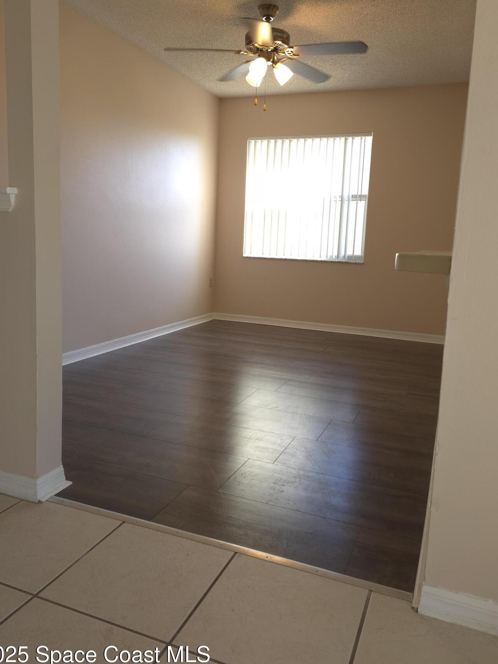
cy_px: 300
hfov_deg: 51.4
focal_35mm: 27
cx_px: 254
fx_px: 518
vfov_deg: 65.2
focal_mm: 6.3
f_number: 1.7
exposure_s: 1/60
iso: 64
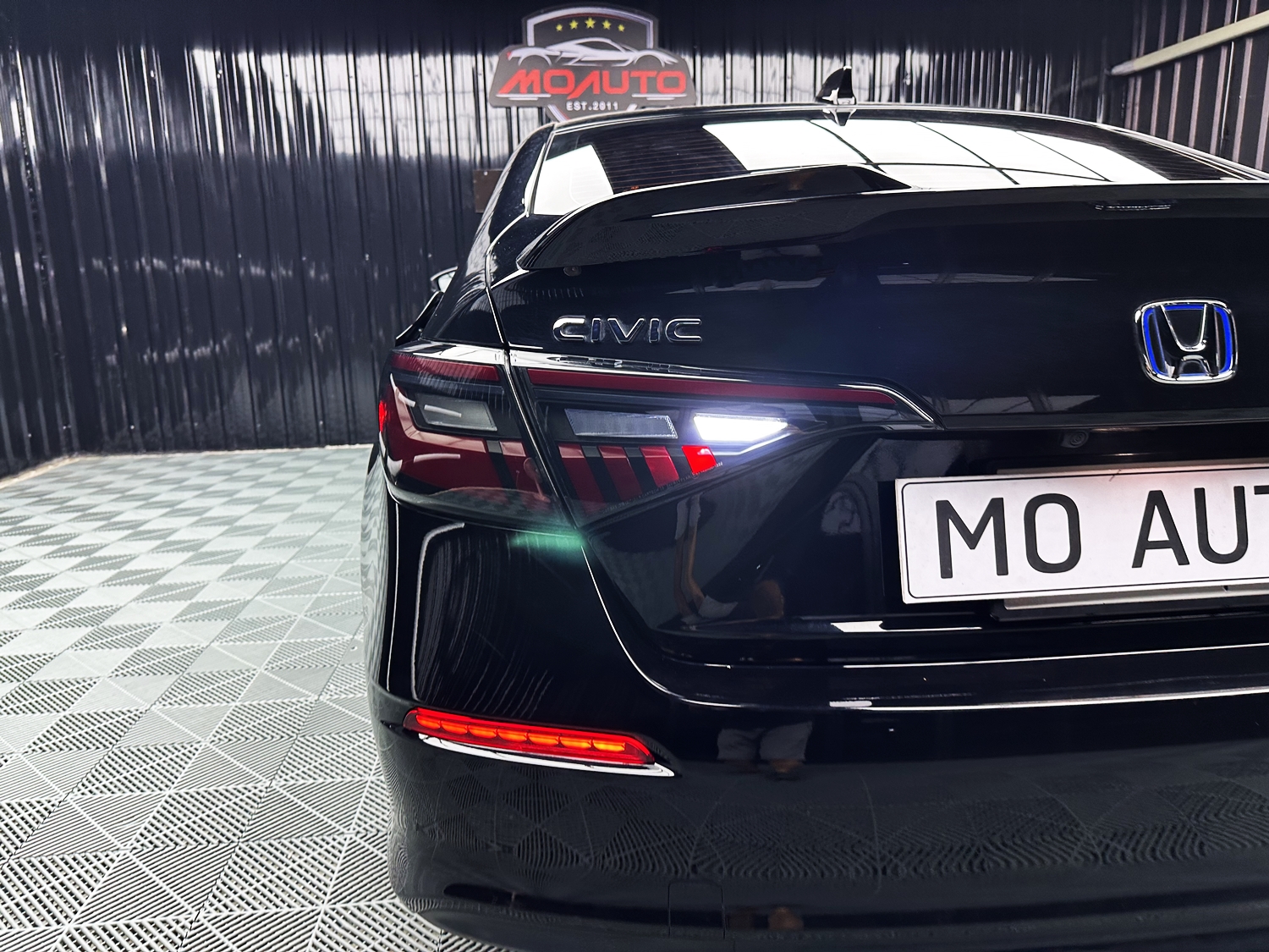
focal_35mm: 24
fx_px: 880
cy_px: 476
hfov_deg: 71.6
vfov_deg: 56.8
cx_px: 634
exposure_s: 1/100
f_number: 1.78
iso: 160
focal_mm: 6.86
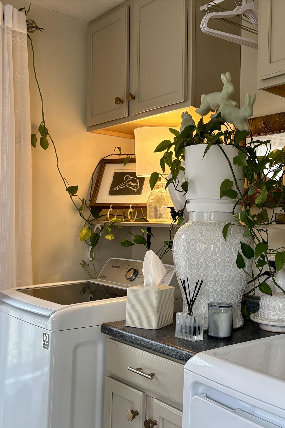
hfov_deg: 33.9
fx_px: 451
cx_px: 233
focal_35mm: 38
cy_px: 225
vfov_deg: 50.7
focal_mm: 5.96
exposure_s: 1/60
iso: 125
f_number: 1.6
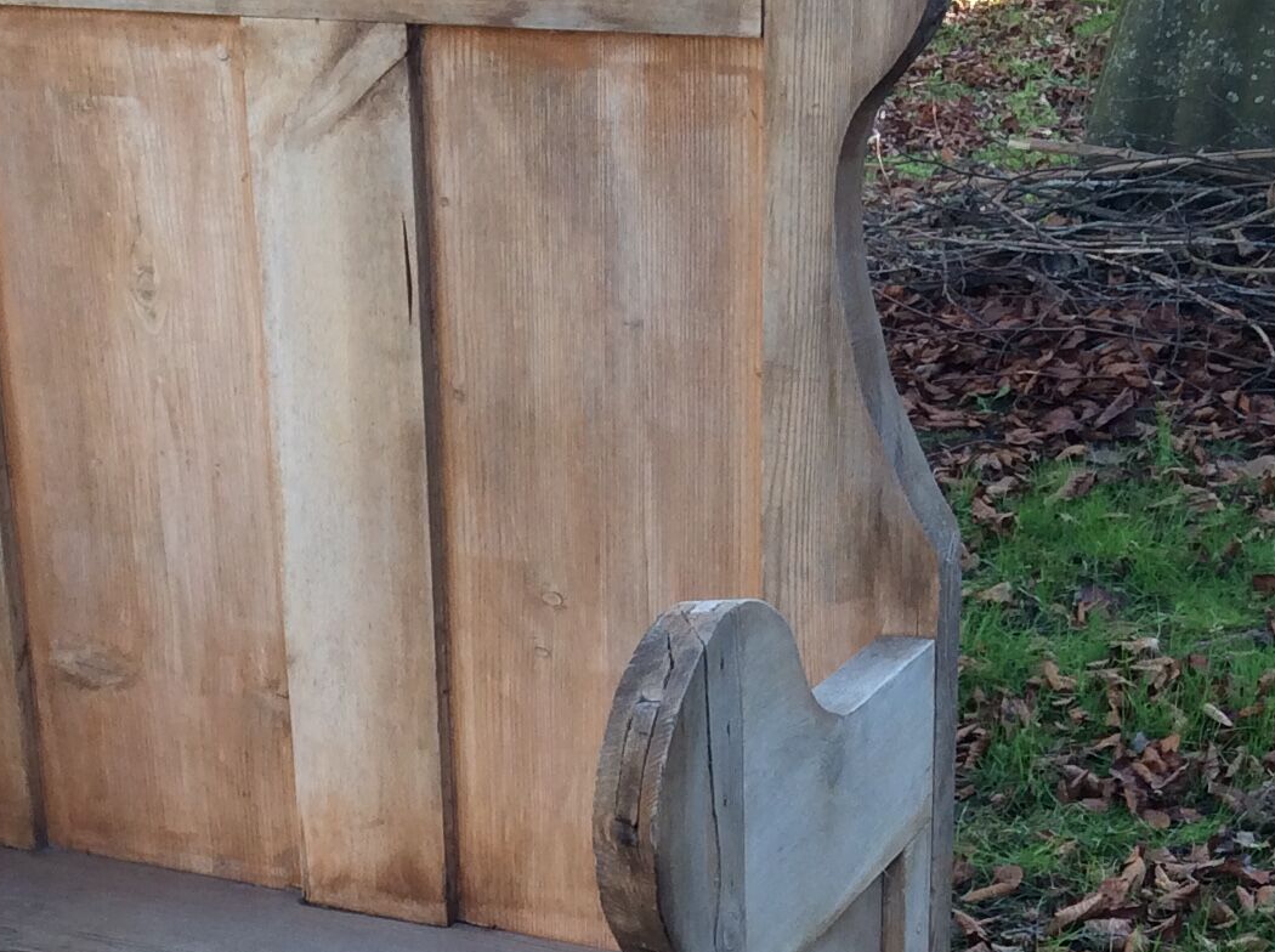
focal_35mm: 79
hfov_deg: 24.6
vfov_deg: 18.3
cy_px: 844
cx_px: 437
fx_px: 2905
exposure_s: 1/100
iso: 40
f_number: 2.4
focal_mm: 3.3
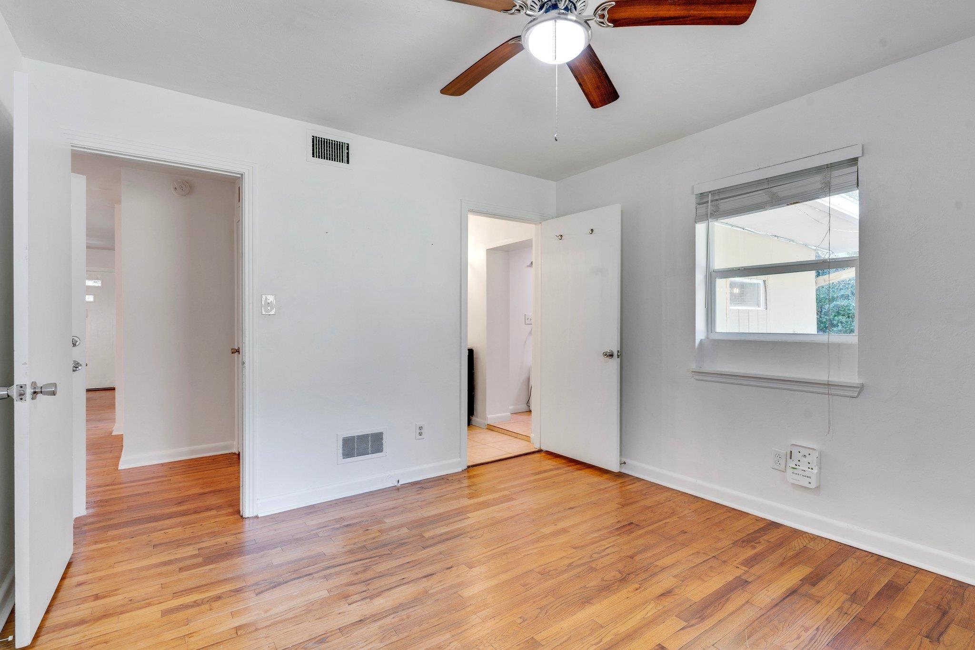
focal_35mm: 17
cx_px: 488
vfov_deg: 70.4
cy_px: 325
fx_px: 460
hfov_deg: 93.3
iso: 100
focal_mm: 17
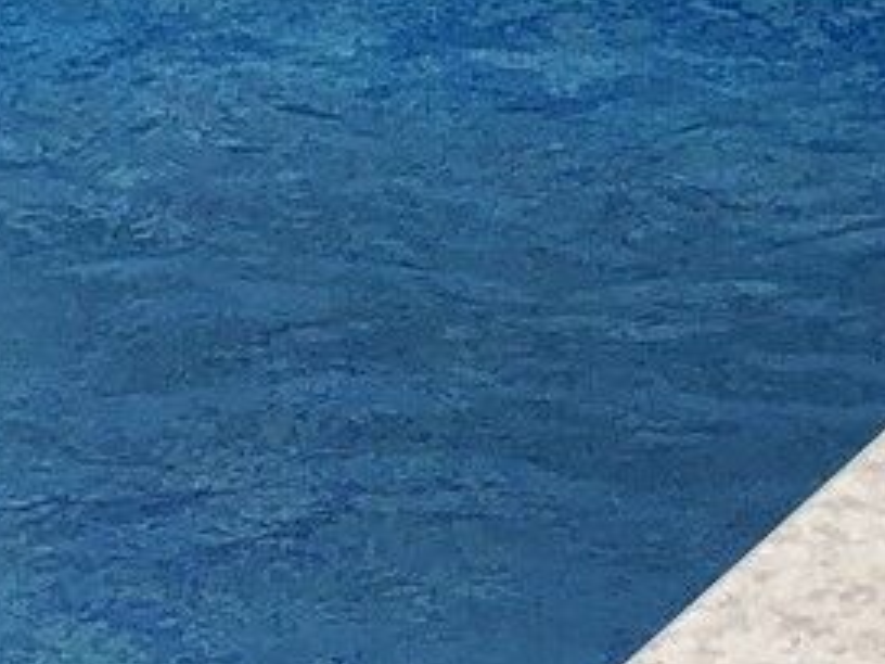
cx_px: 371
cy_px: -1797
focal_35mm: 211
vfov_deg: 6.1
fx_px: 5394
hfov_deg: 9.4
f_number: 1.8
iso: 20
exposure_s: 1/3003
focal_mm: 3.99
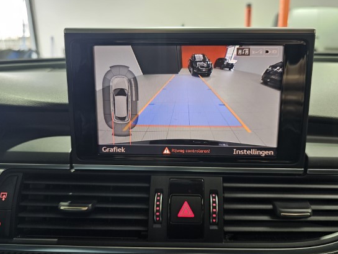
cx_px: 174
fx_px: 264
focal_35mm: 27
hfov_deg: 65.3
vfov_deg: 51.4
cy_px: 122
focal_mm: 6.3
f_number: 1.7
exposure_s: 1/50
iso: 160
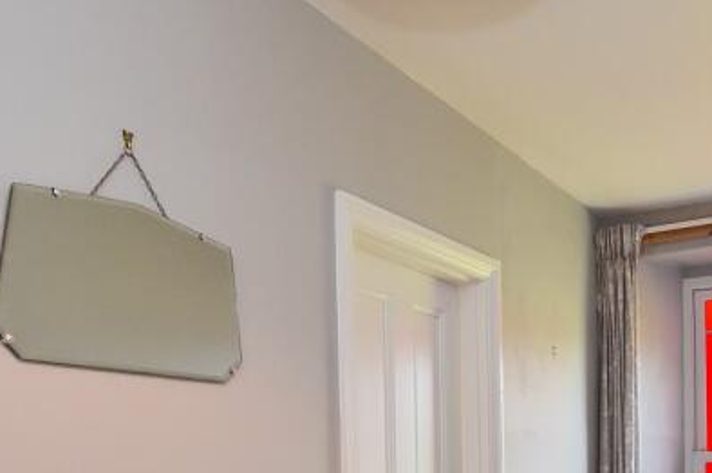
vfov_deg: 31.3
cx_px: 475
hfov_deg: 48.7
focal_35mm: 39
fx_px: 771
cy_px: 484
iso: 640
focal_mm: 10
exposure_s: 1/200
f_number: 5
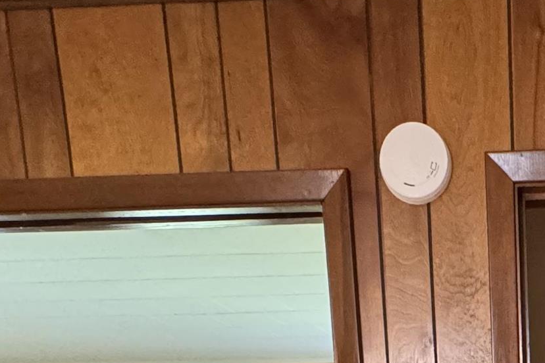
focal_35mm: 54
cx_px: 567
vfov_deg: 18.6
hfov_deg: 33.2
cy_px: 677
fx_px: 817
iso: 640
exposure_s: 1/60
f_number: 2.2
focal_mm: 2.22
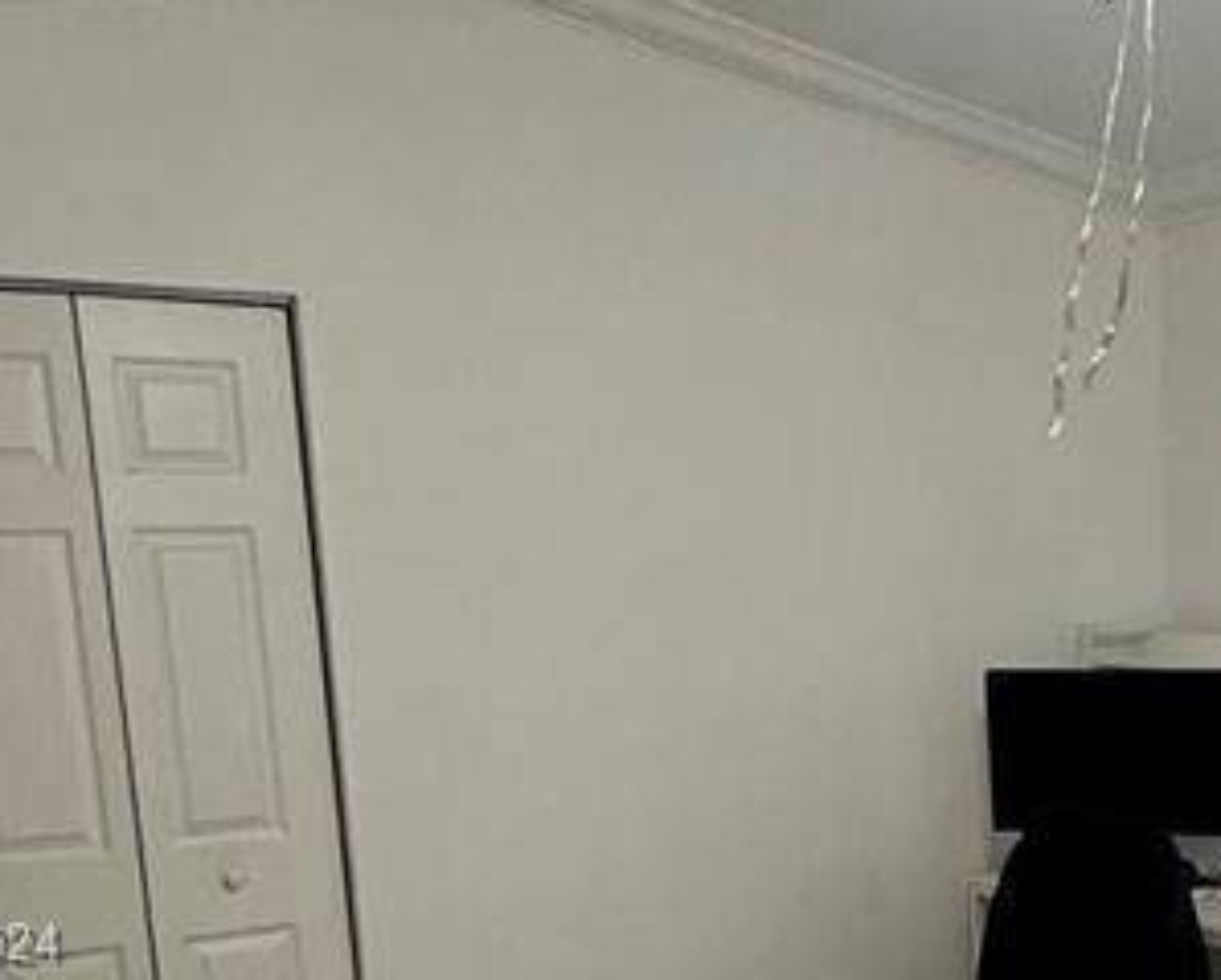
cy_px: 947
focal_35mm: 55
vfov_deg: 26.4
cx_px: 1155
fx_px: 1989
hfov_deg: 32.0
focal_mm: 2.22
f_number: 2.2
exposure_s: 1/120
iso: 250
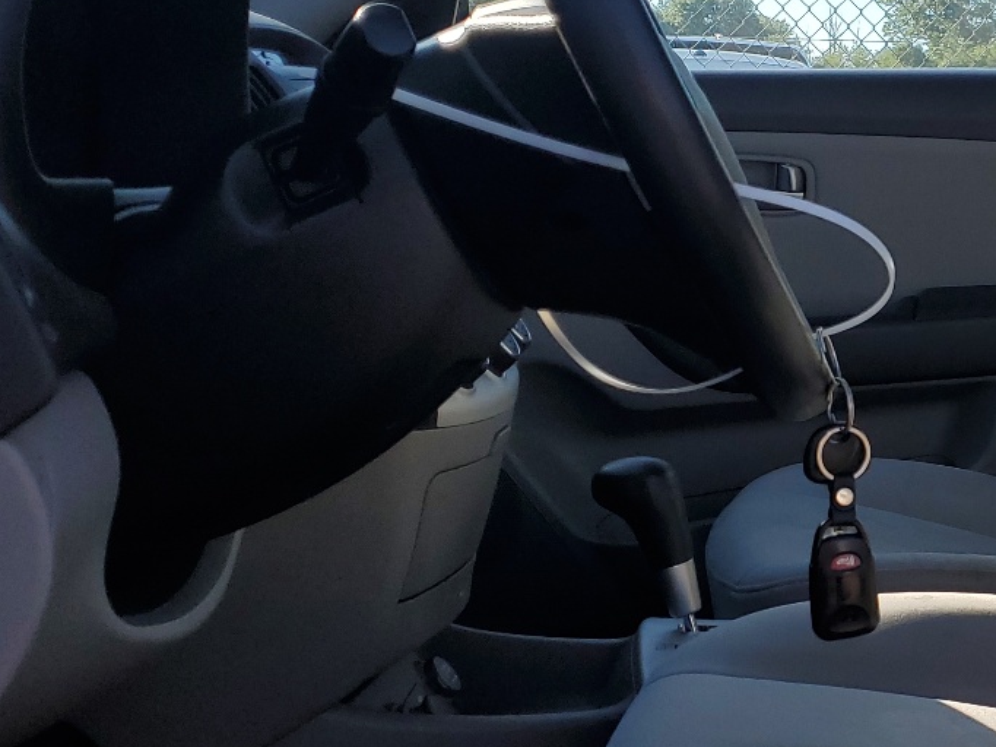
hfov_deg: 28.5
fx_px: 1755
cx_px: 1120
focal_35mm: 61
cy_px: 439
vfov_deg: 24.0
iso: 50
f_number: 1.5
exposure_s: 1/1667
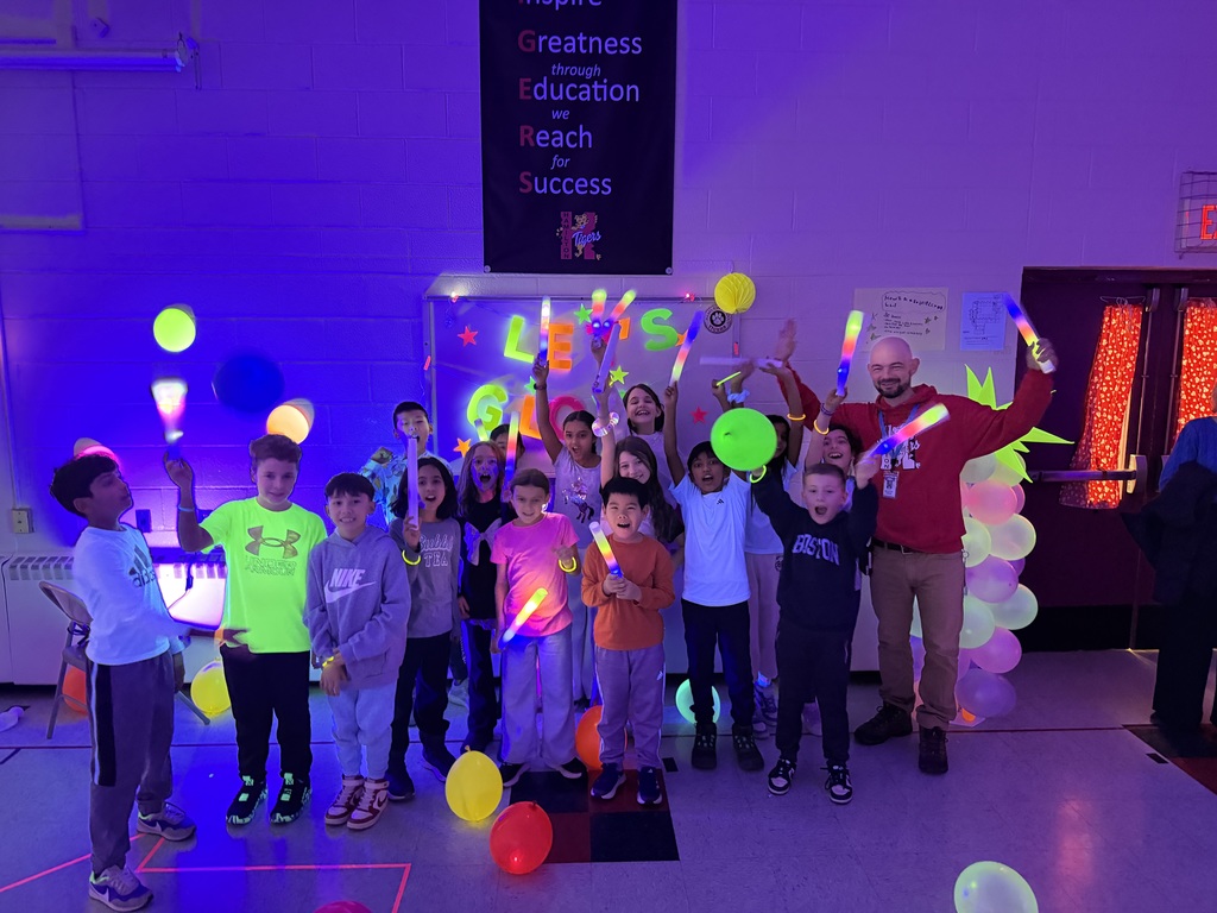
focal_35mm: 24
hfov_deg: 71.6
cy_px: 456
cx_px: 608
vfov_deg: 56.8
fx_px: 844
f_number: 1.78
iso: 1000
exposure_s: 1/30
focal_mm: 6.76
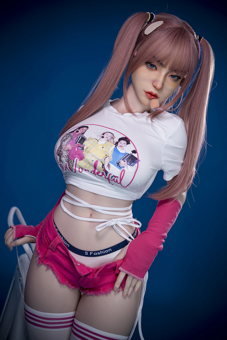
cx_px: 114
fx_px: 473
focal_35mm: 50
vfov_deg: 39.6
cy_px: 170
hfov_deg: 27.0
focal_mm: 50
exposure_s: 1/125
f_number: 3.5
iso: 100
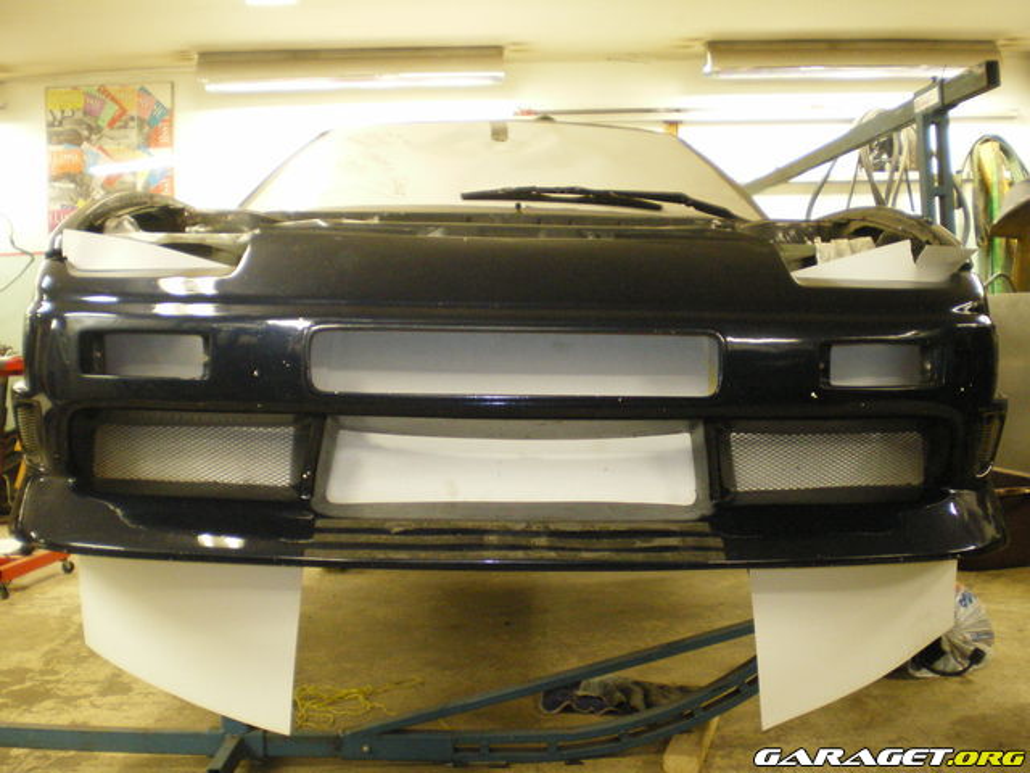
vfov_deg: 37.7
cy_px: 386
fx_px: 1131
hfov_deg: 49.0
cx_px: 515
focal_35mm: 38
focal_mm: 6.3
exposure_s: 1/30
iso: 400
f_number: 3.1
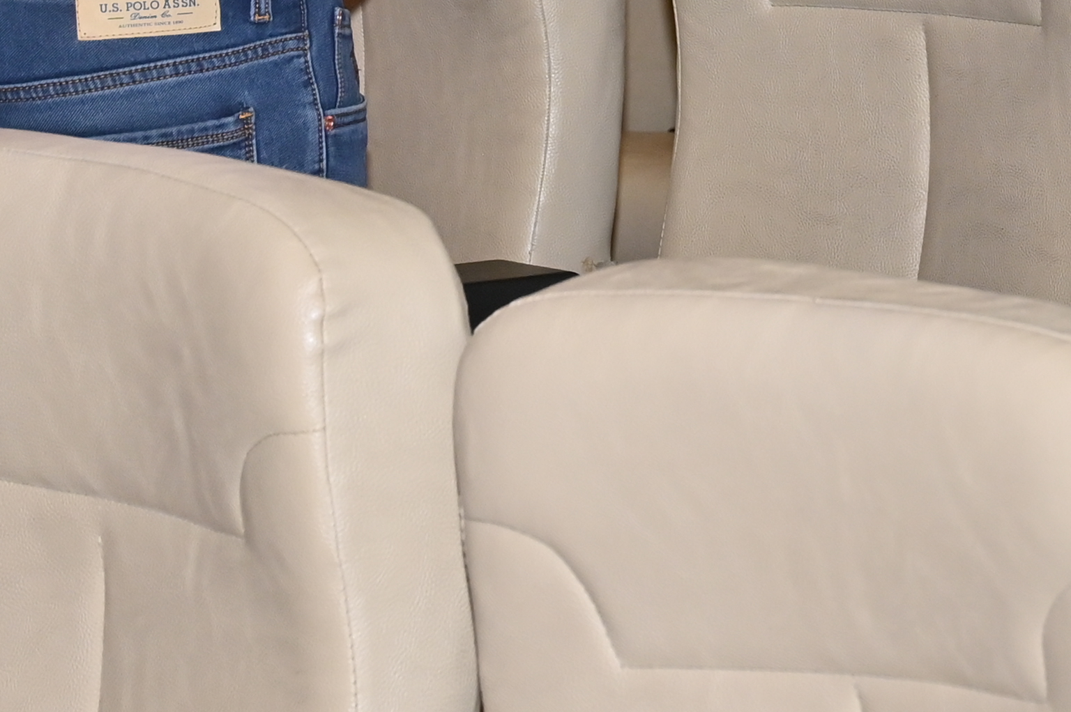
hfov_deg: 10.6
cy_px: -552
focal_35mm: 193
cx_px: 1121
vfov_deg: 6.9
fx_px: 5738
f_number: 5.6
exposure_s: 1/160
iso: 500
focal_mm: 49
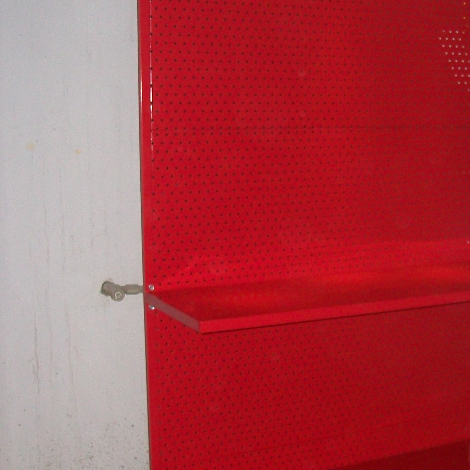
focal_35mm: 62
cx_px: 340
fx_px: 952
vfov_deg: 27.7
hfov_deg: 27.4
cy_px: 248
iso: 160
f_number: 2.8
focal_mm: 5.7
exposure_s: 1/60
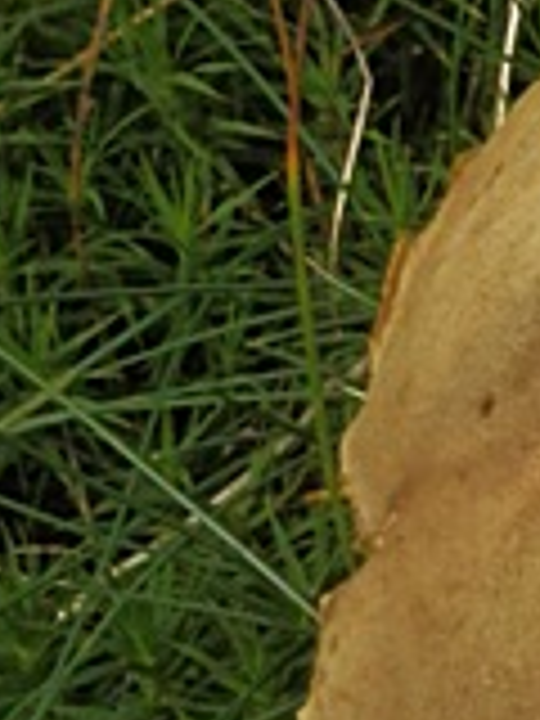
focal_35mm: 185
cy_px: 1138
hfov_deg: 7.5
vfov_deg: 10.3
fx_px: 3848
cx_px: 1323
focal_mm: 6.7
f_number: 9.9
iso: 125
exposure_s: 1/40
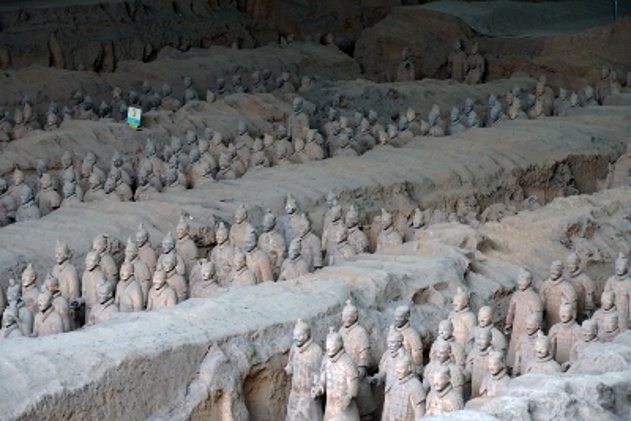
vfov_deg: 12.2
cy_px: 210
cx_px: 316
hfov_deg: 18.2
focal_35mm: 112
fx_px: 1972
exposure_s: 1/125
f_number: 5.6
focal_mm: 75
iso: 1600
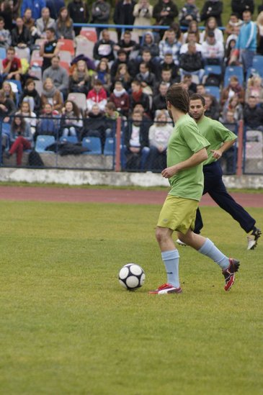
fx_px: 3788
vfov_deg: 6.0
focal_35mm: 345
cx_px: 132
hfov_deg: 4.0
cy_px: 198
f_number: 6.3
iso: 1600
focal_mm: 230
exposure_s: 1/1250
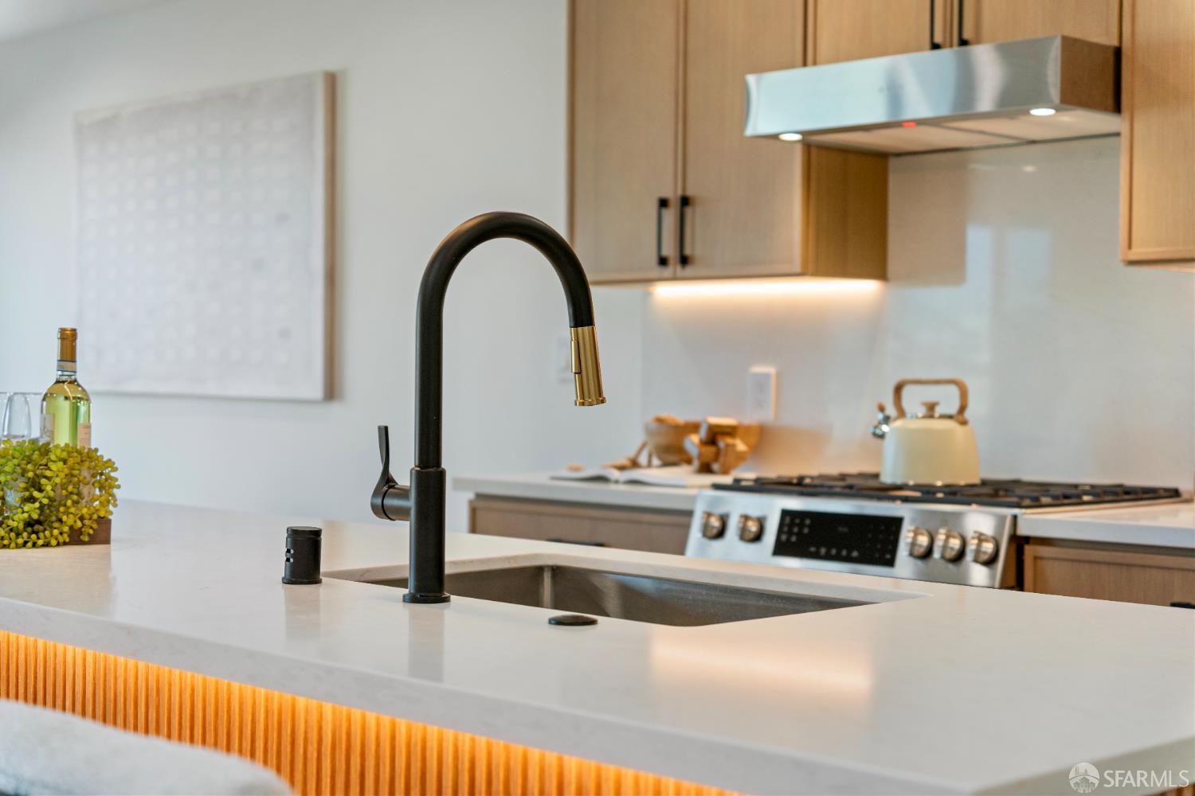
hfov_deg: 36.2
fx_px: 1826
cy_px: 398
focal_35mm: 55
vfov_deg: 24.6
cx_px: 598
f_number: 4
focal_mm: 55
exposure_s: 1/60
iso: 250
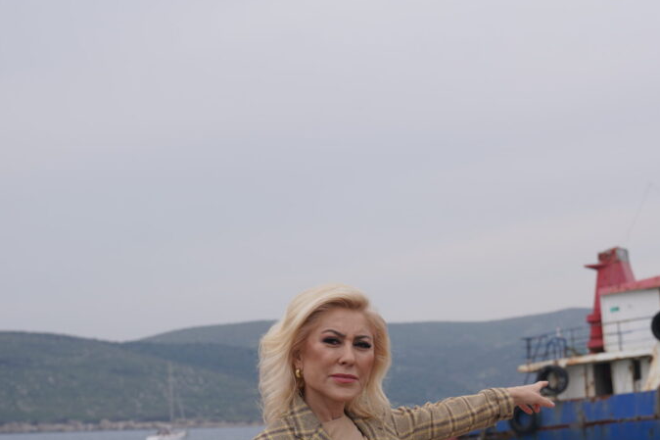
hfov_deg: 27.5
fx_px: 1338
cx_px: 446
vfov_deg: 18.4
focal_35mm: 73
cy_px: 389
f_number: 4.5
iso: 100
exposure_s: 1/640
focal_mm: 41
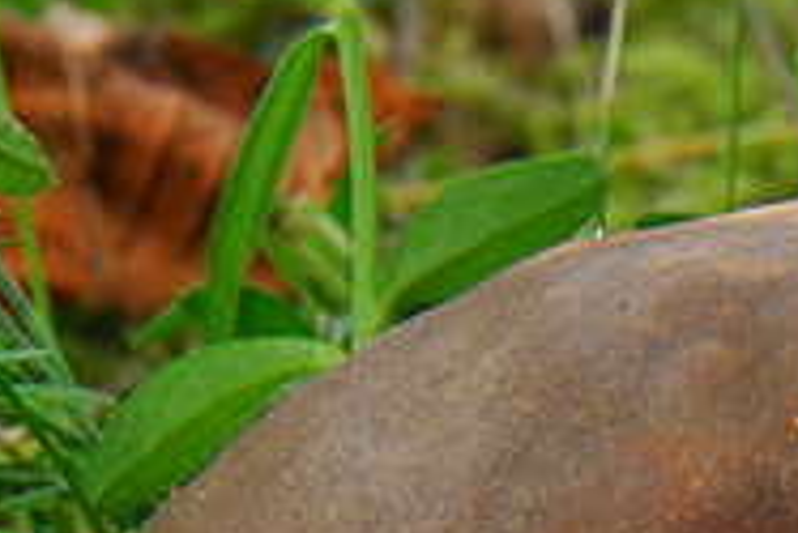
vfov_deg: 1.5
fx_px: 20170
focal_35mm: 909
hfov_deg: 2.3
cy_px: 1138
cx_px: 1280
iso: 200
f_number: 25
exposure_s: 1/6
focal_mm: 135
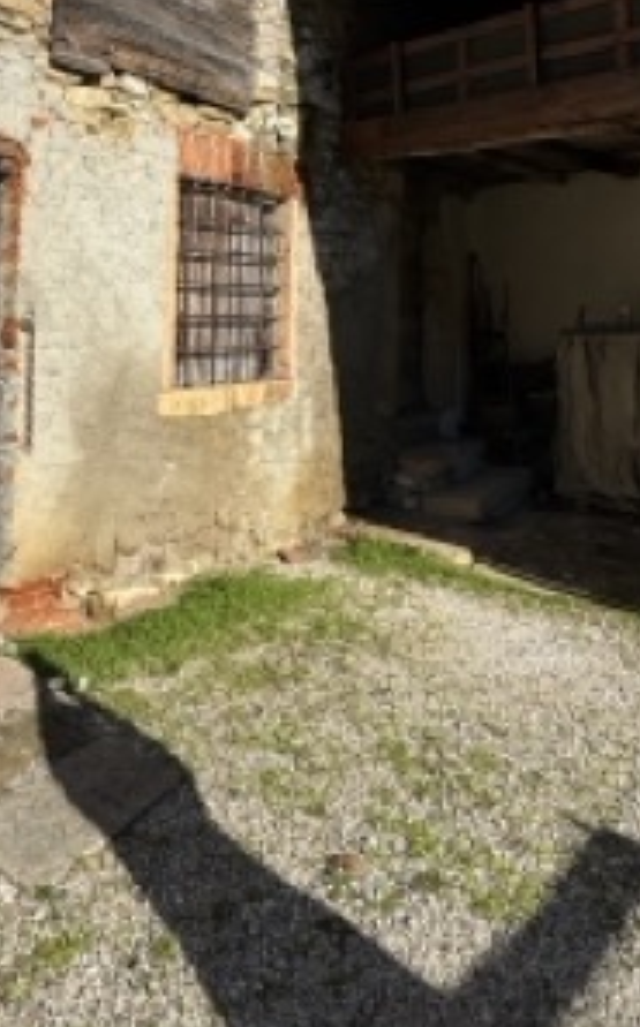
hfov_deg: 39.1
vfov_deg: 56.2
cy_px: 235
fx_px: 895
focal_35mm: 32
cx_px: 246
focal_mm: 2.22
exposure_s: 1/2028
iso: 50
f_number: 2.2
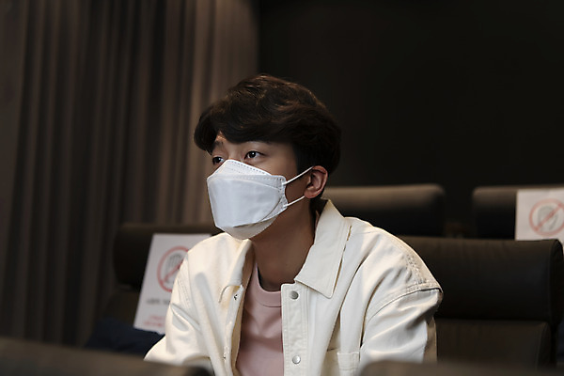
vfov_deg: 28.1
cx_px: 282
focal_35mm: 48
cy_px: 188
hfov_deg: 41.1
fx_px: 752
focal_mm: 48
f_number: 2.8
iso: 1250
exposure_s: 1/100
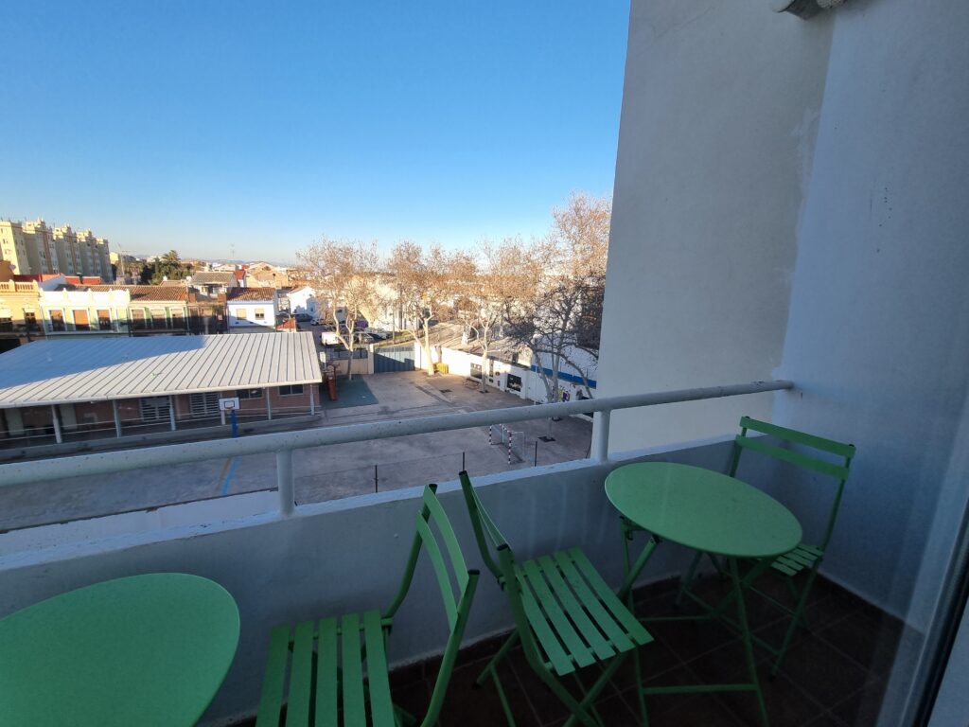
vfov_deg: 89.9
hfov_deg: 106.2
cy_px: 364
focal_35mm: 13
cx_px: 484
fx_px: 364
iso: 50
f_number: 2.2
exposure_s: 1/696
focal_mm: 2.2
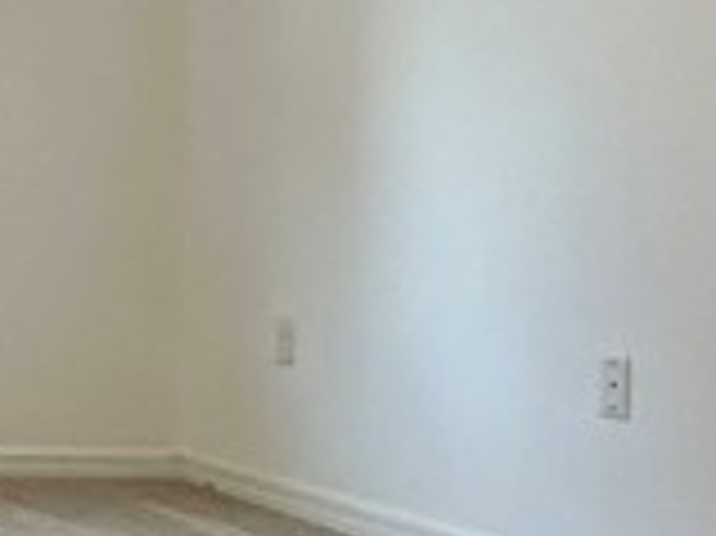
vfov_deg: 16.3
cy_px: 153
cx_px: -608
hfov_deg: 17.3
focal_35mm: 90
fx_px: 1860
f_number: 2.2
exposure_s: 1/120
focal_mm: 2.22
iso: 250
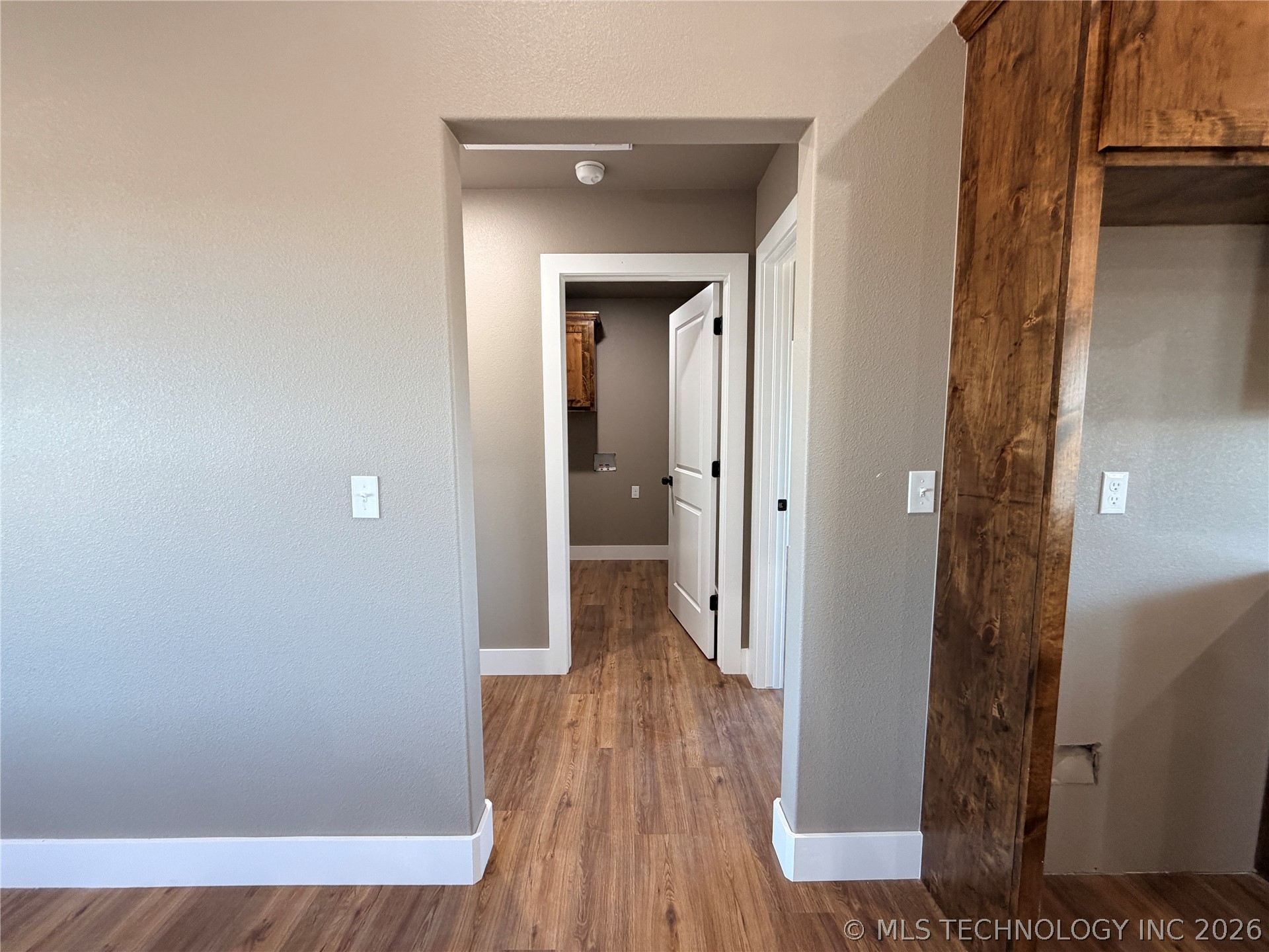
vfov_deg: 85.7
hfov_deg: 102.1
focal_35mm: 14
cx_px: 634
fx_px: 513
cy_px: 476
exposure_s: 1/60
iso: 200
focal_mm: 2.22
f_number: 2.2
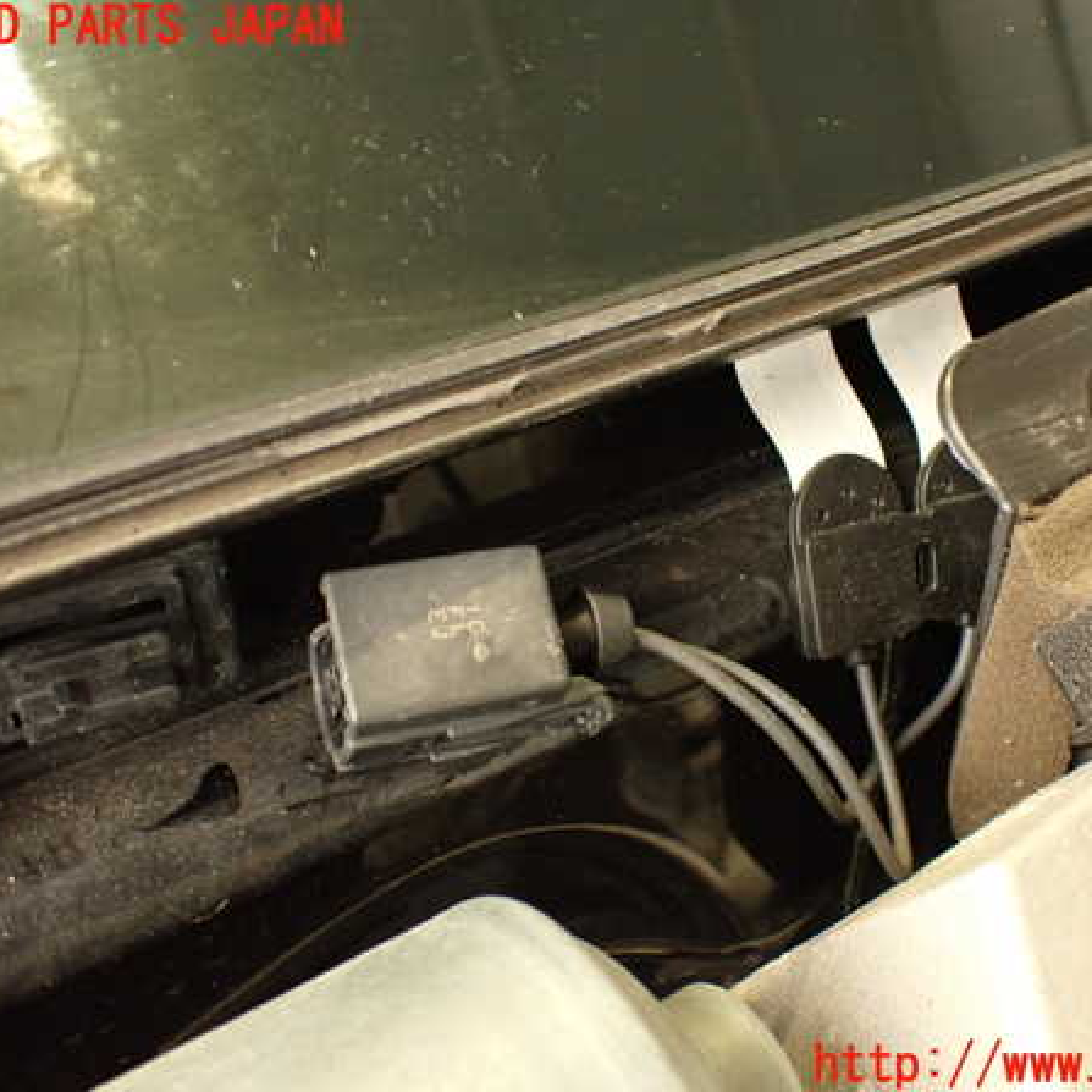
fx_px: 1356
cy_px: 547
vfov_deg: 43.9
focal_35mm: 38
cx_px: 633
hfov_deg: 43.7
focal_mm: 5.79
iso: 400
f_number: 2.4
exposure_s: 1/30
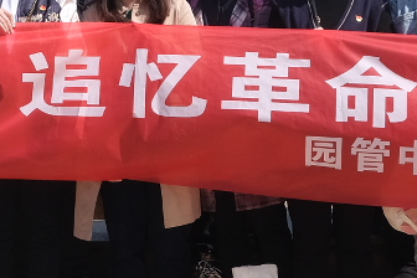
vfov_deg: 7.3
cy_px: -156
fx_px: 2143
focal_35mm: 185
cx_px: -9
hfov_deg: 11.0
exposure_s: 1/180
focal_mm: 23
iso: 160
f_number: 10
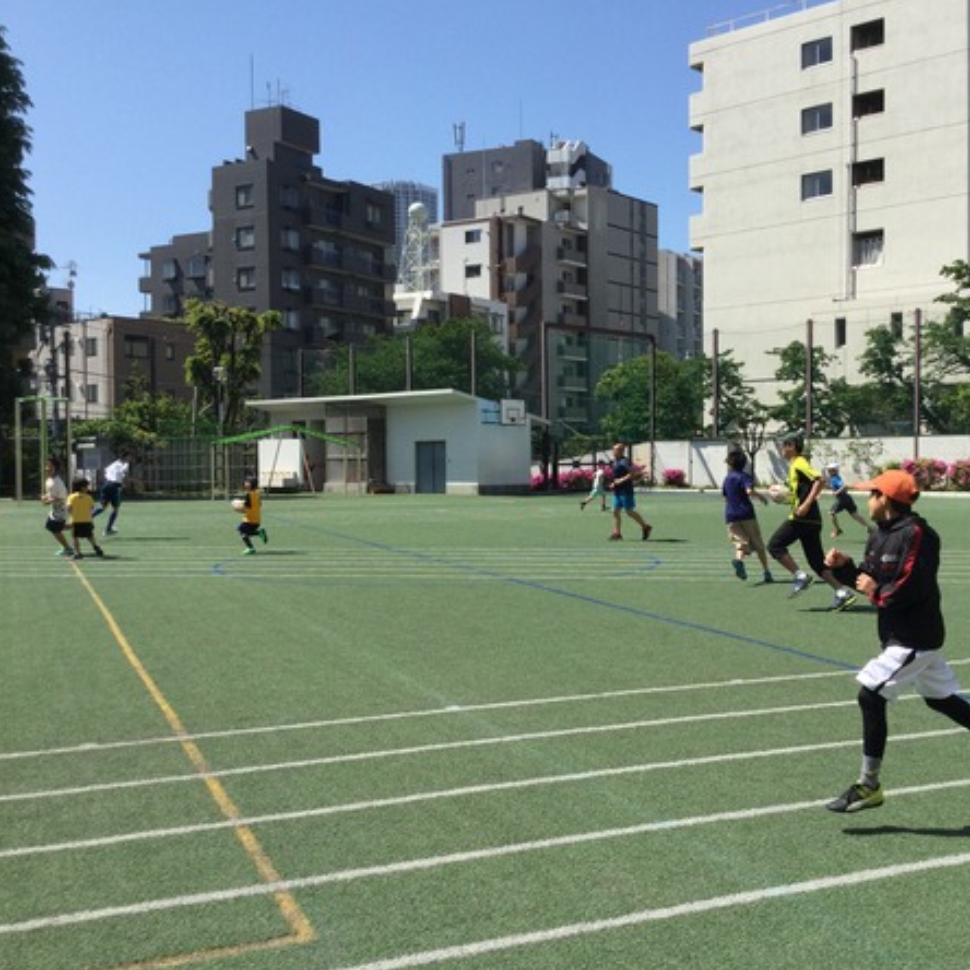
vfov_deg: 44.9
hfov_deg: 44.7
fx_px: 1173
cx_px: 570
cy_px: 485
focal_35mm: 37
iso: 25
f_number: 2.4
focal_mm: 3.3
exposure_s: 1/1597
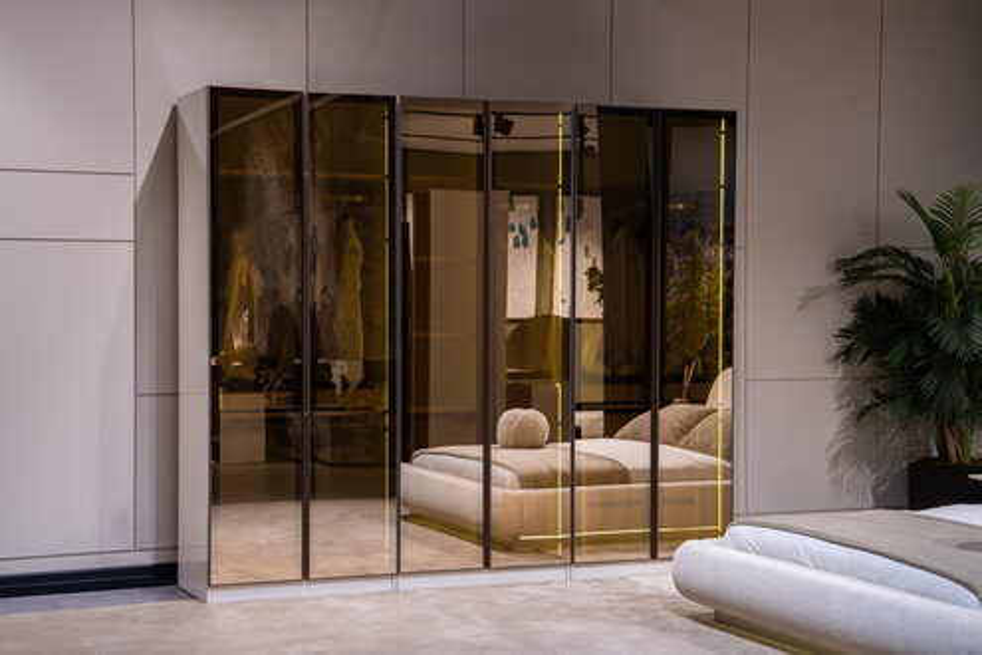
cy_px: 328
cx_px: 491
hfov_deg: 30.1
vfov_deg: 20.3
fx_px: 1827
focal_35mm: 67
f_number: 11
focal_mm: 67
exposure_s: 1/2
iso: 100
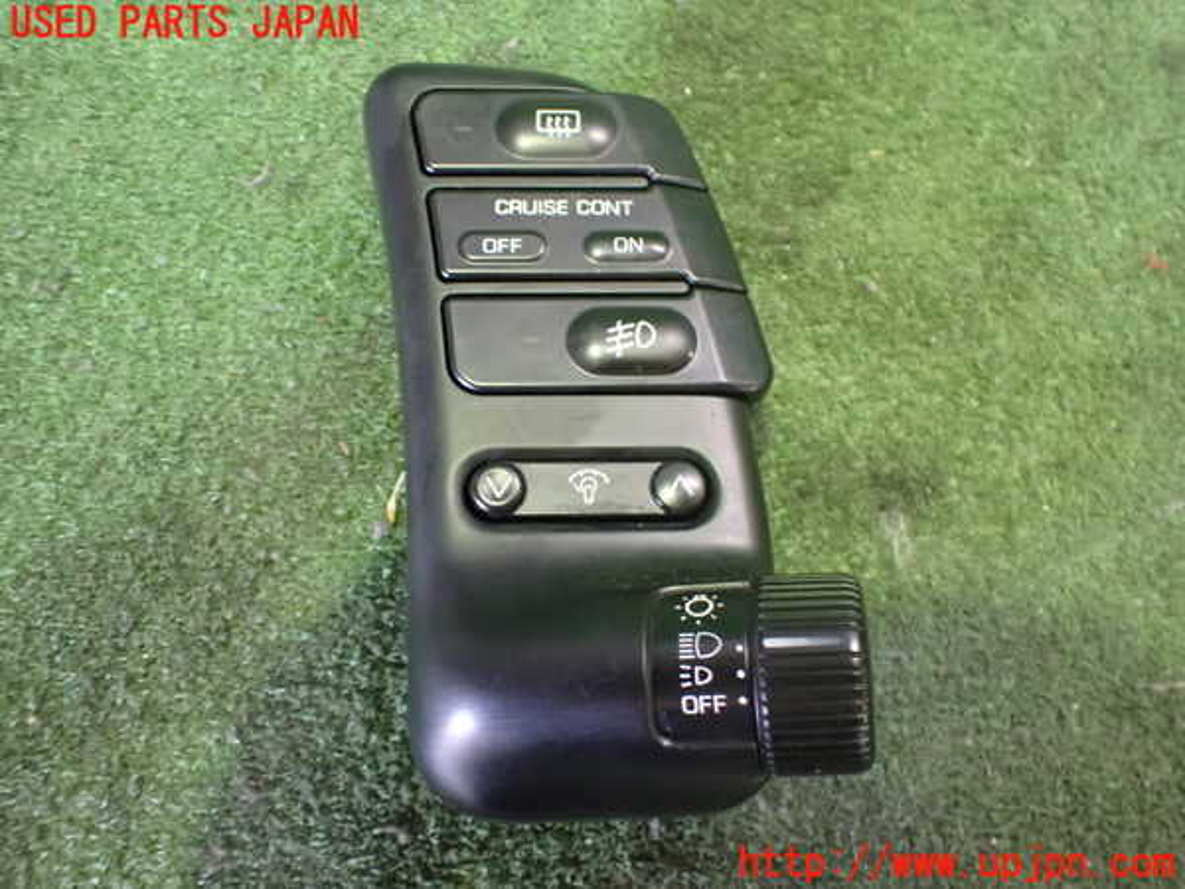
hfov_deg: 60.0
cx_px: 592
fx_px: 1027
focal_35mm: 30
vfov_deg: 46.8
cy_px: 444
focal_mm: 5.4
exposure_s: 1/30
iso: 1250
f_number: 2.3
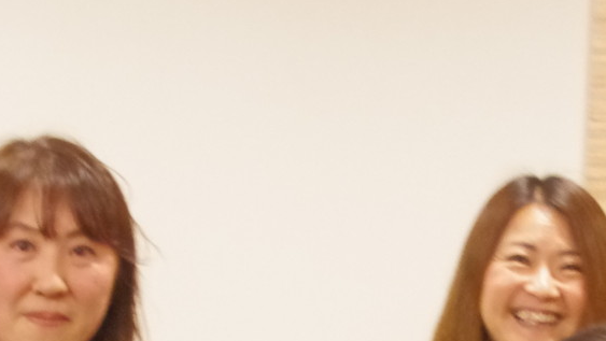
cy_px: 760
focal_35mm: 172
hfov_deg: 12.5
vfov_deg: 6.8
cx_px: 449
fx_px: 2764
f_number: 4
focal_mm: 24.38
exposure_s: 1/25
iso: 2000
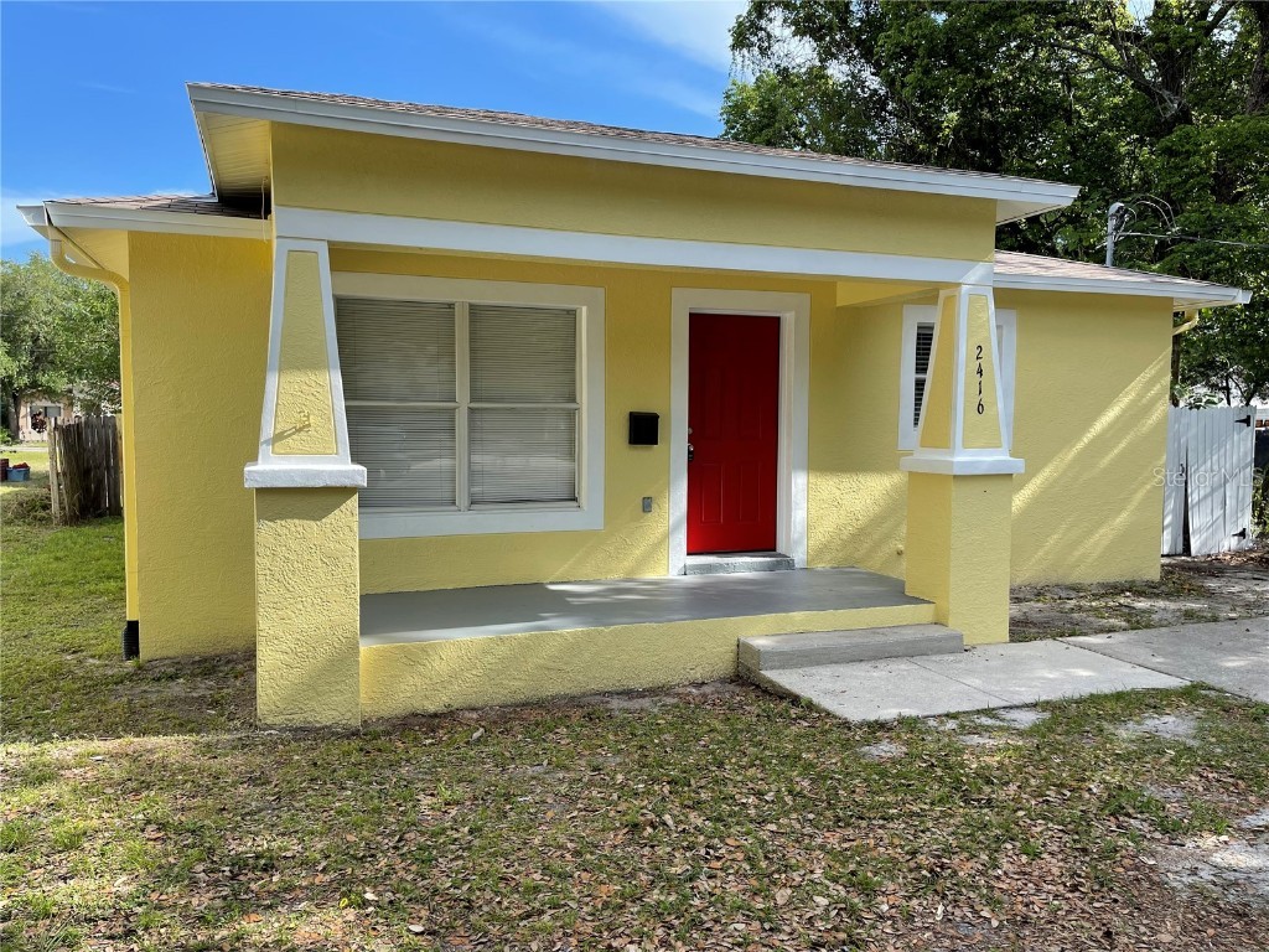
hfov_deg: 67.3
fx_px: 953
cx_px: 634
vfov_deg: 53.1
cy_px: 476
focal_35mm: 26
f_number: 1.6
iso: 32
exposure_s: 1/1534
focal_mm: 5.1
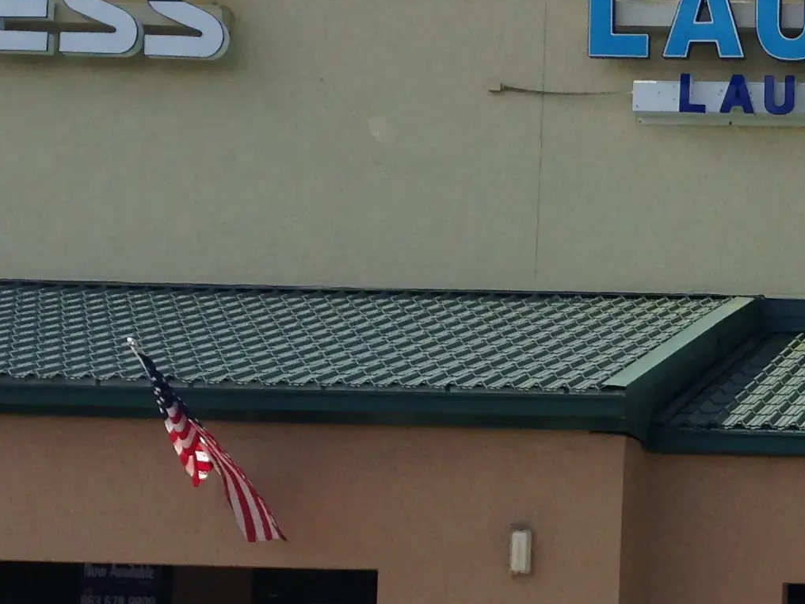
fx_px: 2465
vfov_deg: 13.8
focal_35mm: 106
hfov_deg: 17.6
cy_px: 529
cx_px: 1001
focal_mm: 4.12
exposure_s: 1/1466
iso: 50
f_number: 2.4
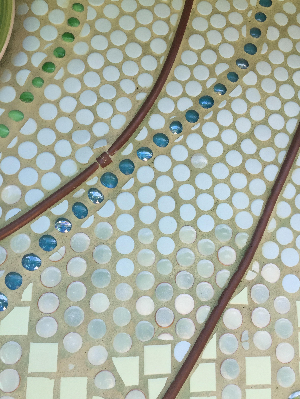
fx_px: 335
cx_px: 150
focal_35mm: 29
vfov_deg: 61.7
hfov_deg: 48.2
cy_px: 200
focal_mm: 4.15
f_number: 2.2
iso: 32
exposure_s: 1/412
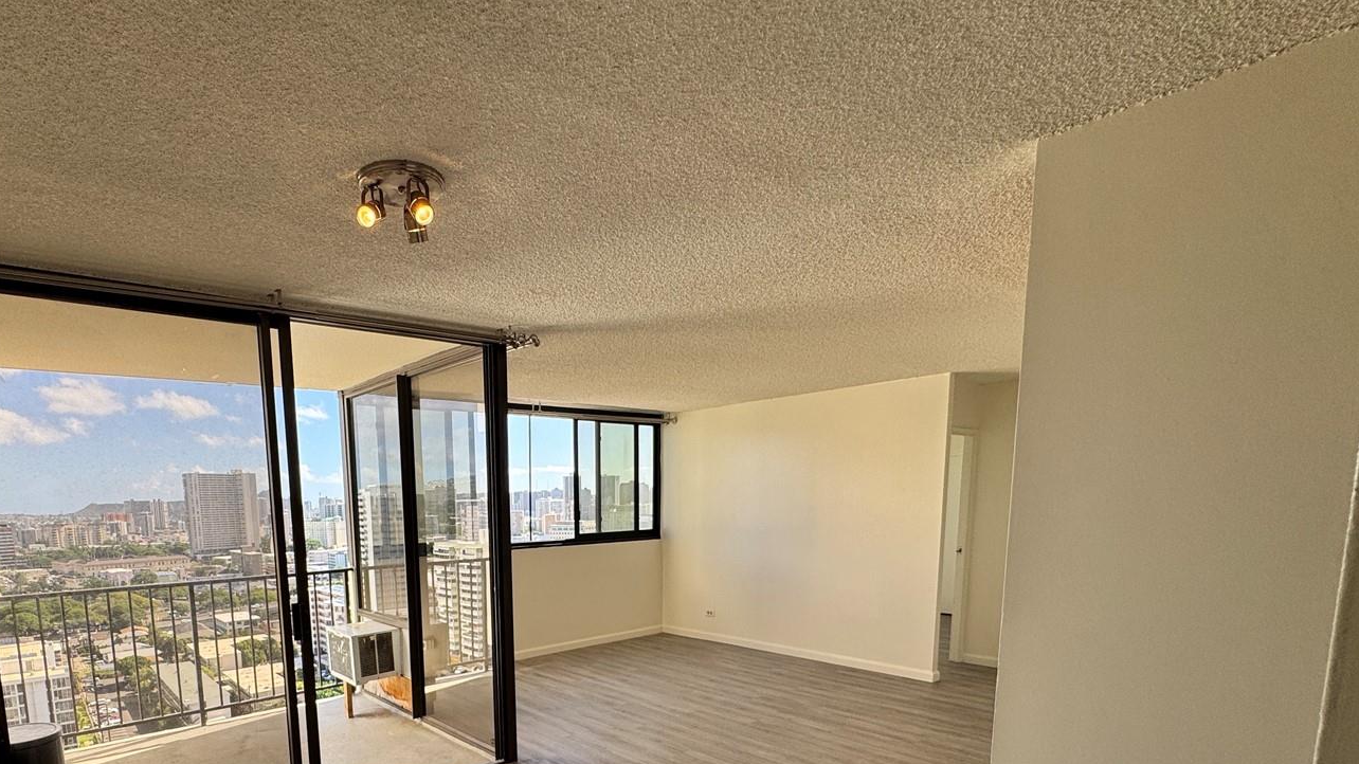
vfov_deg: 54.8
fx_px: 685
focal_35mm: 19
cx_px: 530
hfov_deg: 88.2
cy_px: 598
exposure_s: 1/377
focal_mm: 2.22
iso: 40
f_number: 2.2
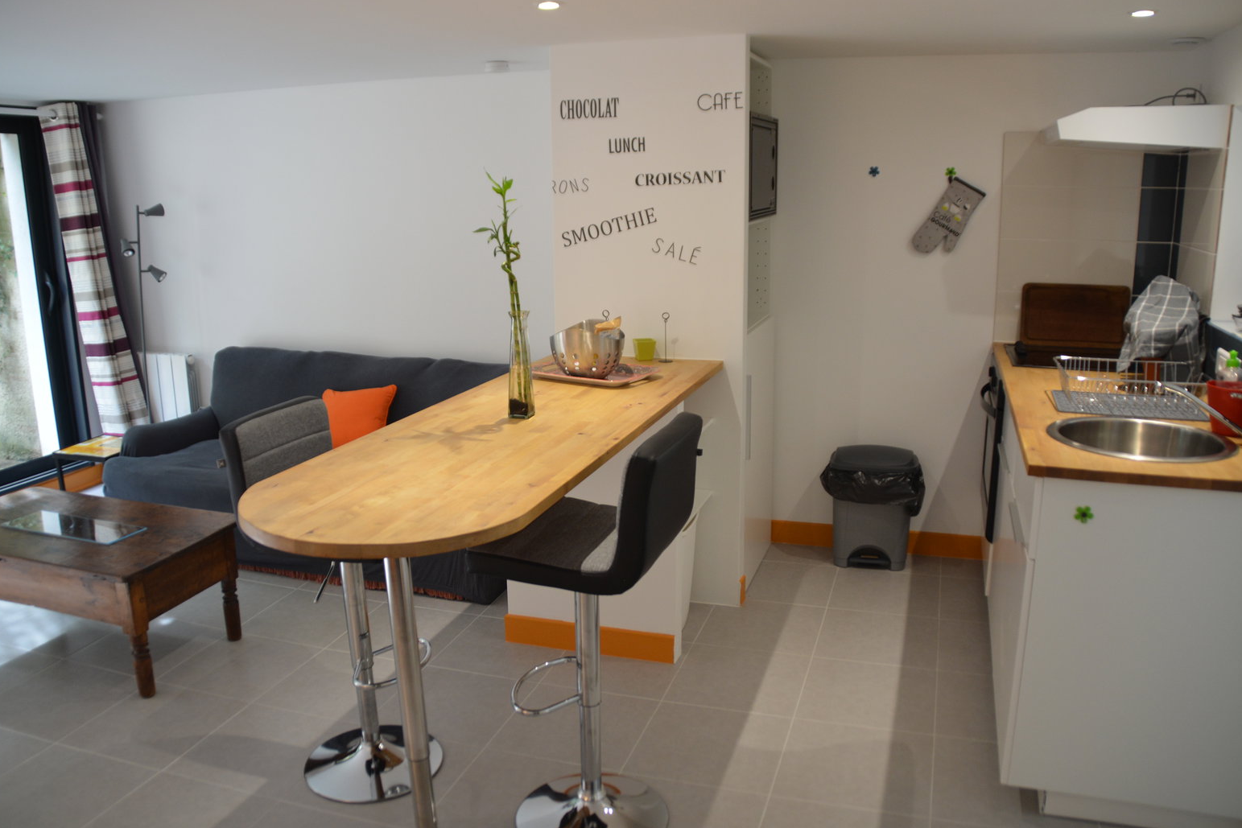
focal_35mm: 28
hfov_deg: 65.5
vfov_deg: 46.4
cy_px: 415
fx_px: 966
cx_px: 620
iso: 500
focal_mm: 18
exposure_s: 1/60
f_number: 4
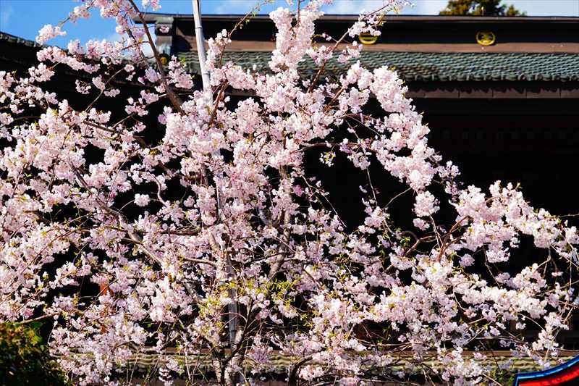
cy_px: 193
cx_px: 290
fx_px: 1769
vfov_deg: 12.4
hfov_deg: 18.6
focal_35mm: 110
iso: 50
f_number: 6.7
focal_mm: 110
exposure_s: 1/125
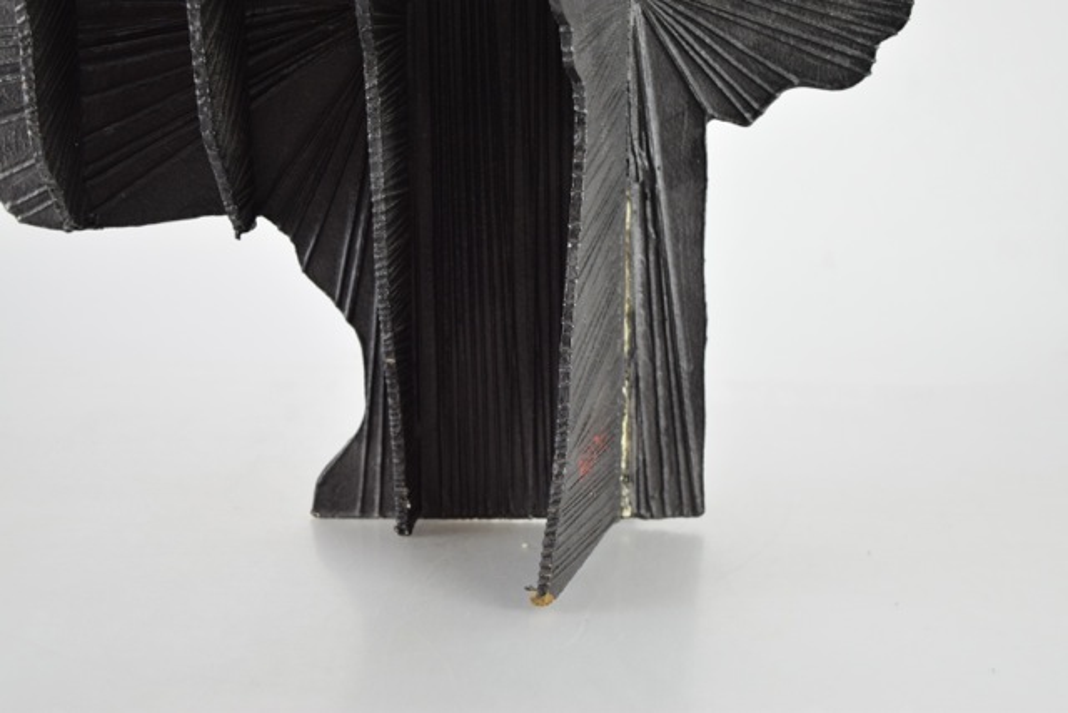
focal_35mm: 82
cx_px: 534
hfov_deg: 24.6
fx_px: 2448
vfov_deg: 16.6
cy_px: 356
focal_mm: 55
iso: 800
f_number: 5.6
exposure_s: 1/125
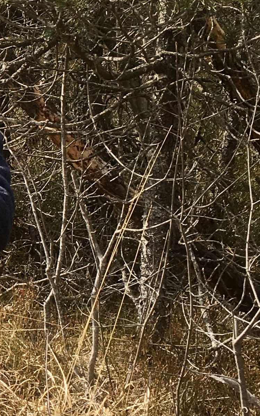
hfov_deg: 11.6
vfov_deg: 20.1
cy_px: 146
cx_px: -234
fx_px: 1168
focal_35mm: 103
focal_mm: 4.15
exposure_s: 1/615
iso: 25
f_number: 2.2
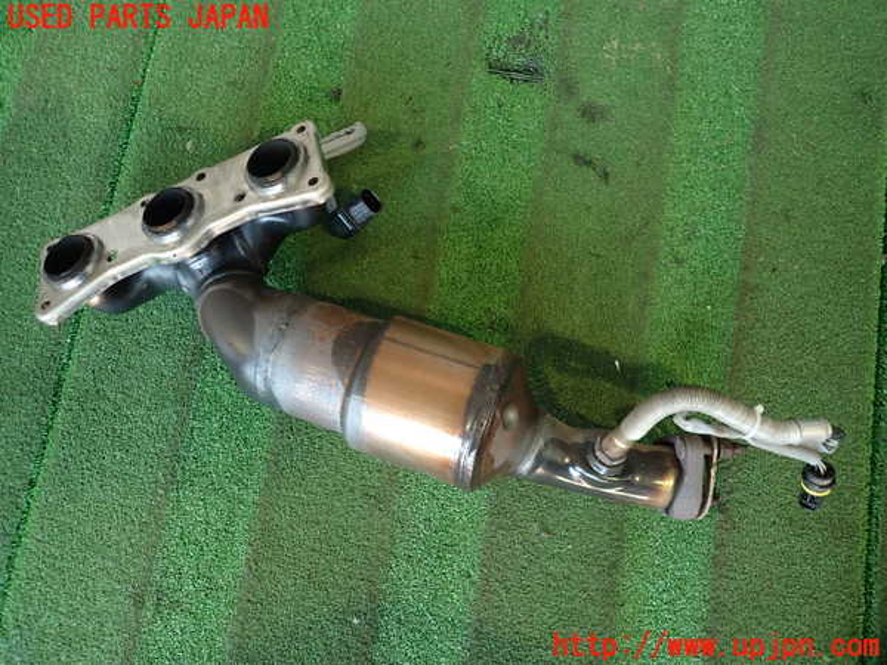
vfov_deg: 54.9
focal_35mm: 25
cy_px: 332
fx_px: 641
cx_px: 444
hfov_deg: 69.4
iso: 200
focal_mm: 4.5
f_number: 2
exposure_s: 1/30
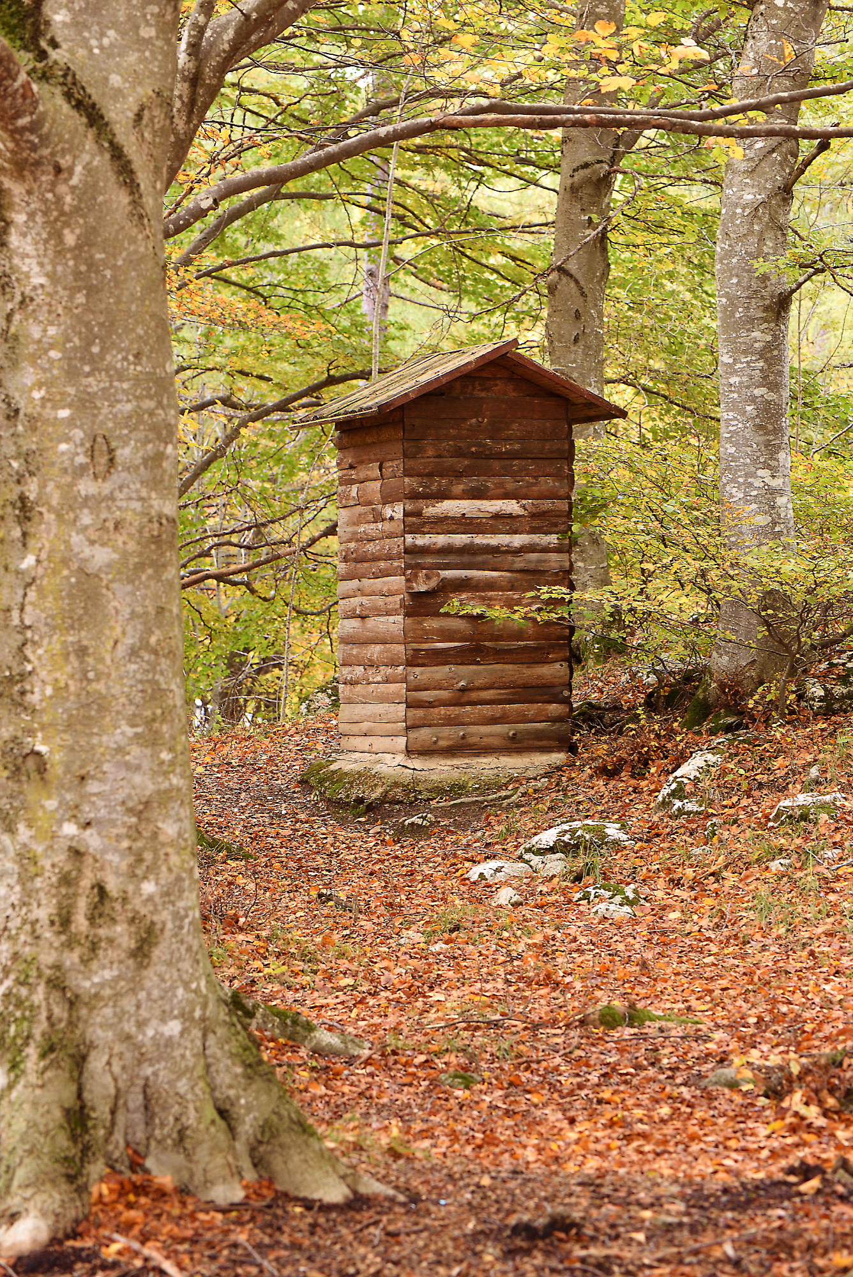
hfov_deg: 13.1
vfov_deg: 19.4
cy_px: 638
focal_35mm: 105
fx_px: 3726
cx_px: 426
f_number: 6.3
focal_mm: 105
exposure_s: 1/50
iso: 1000
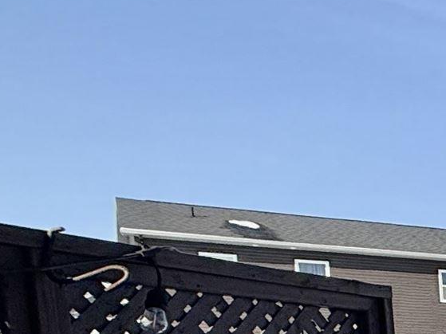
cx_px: 1143
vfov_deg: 17.5
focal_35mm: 77
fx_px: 992
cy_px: 473
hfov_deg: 14.0
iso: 50
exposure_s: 1/2841
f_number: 2.2
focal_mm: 2.22
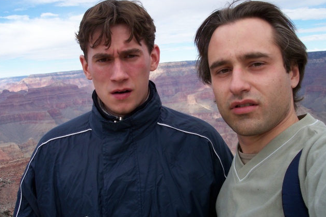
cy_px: 109
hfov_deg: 48.5
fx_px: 362
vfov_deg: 33.4
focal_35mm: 40
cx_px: 162
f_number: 4.8
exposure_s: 1/500
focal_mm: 8
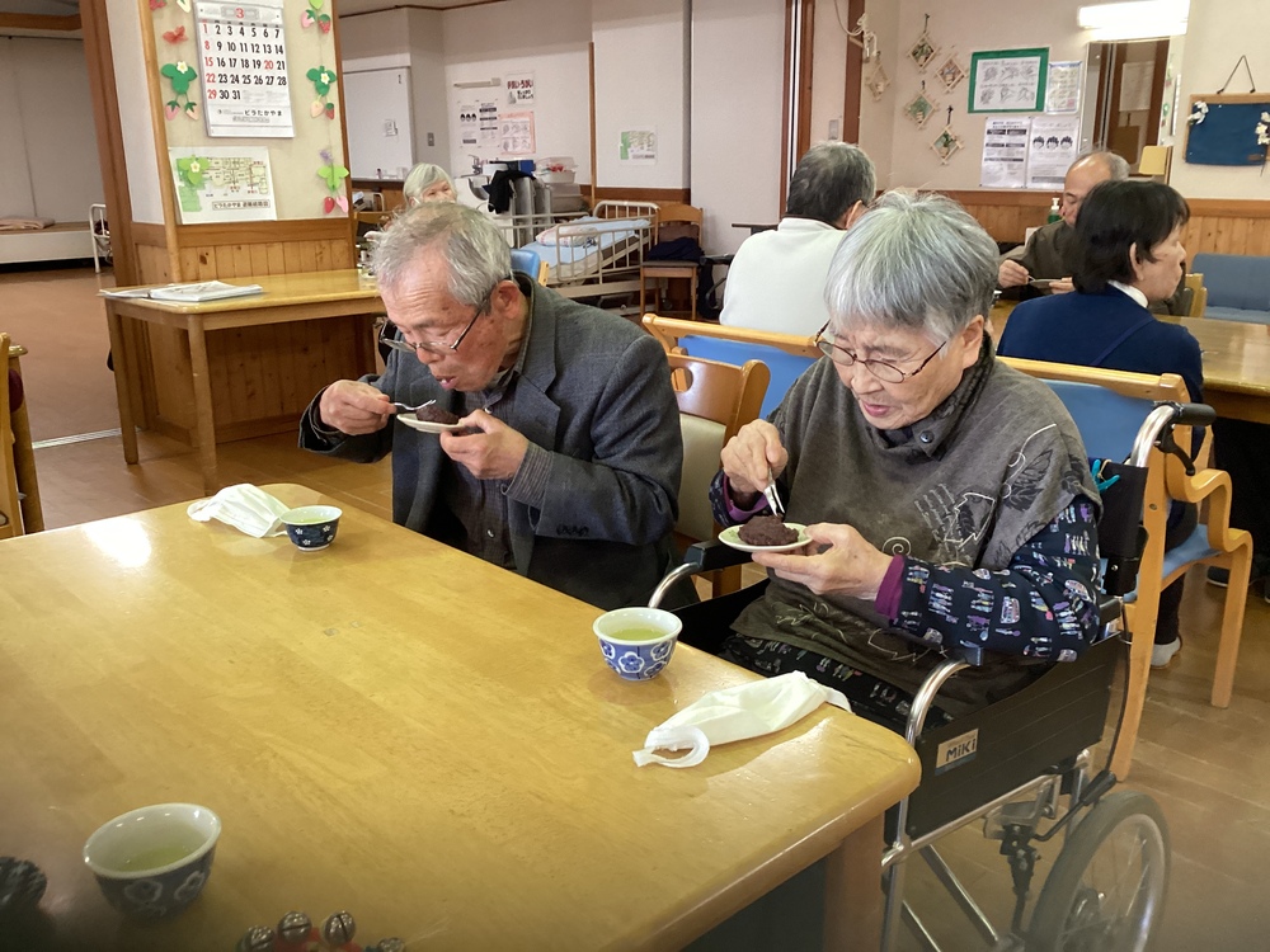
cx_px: 635
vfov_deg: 45.4
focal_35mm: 31
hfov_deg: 58.4
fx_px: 1137
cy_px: 476
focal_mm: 3.3
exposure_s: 1/60
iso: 250
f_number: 2.4
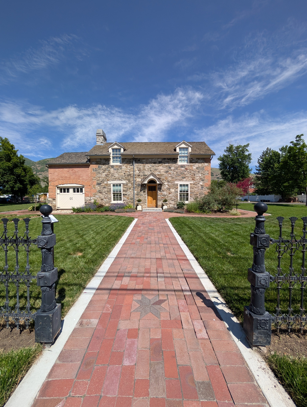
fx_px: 142
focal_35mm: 12
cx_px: 154
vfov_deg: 110.5
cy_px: 204
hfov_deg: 94.6
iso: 54
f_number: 1.7
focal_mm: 2.02
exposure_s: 1/3906
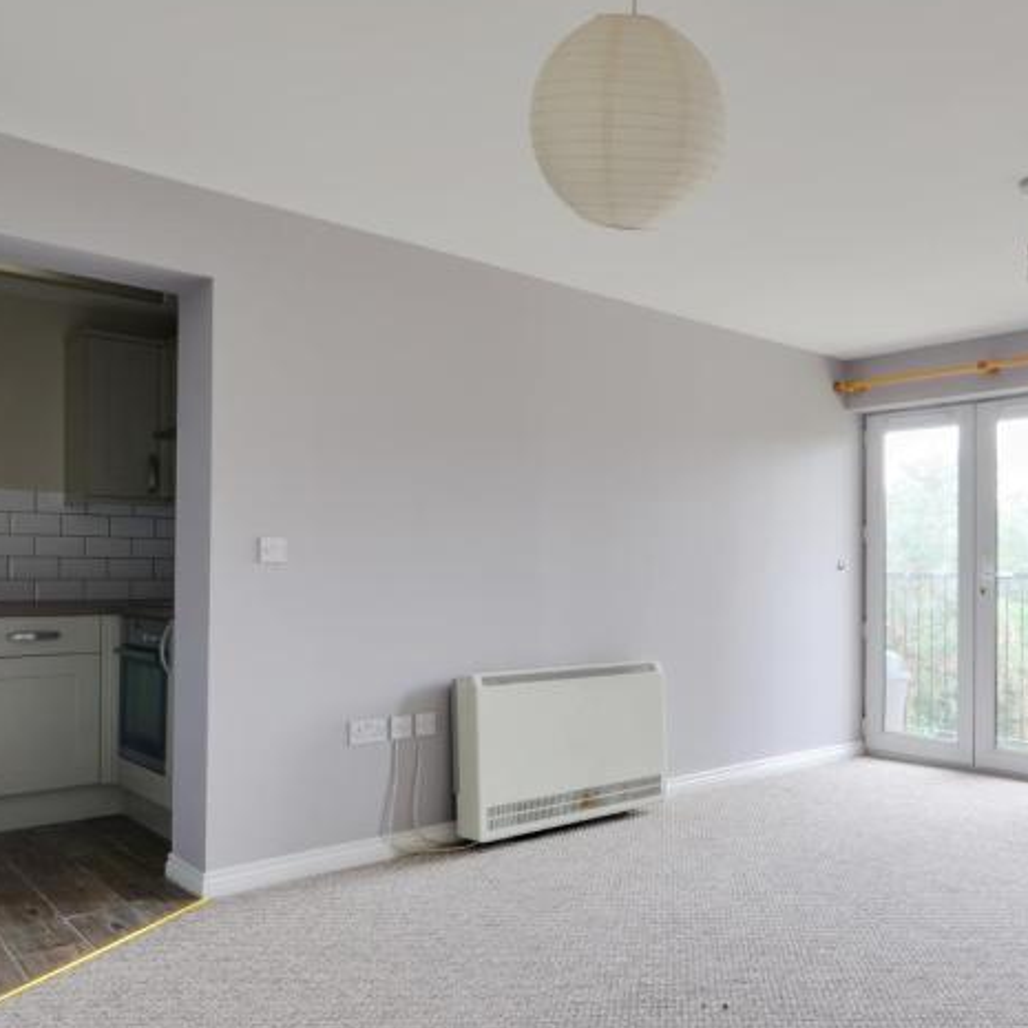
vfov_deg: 57.3
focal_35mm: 28
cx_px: 659
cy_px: 544
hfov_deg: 56.4
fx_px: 941
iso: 200
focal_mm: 10
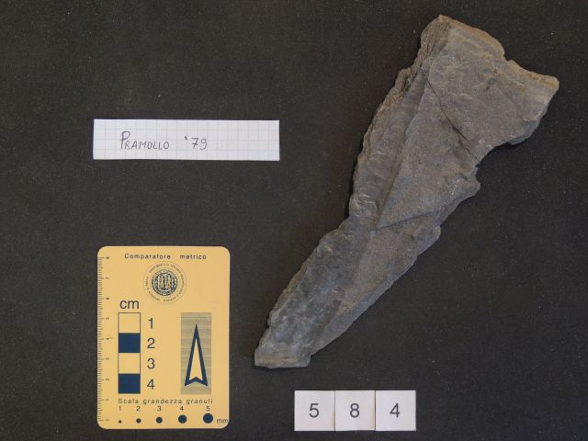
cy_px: 220
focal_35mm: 85
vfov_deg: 17.4
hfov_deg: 23.0
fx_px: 1444
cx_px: 294
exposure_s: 1/25
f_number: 4
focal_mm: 15.1
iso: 400
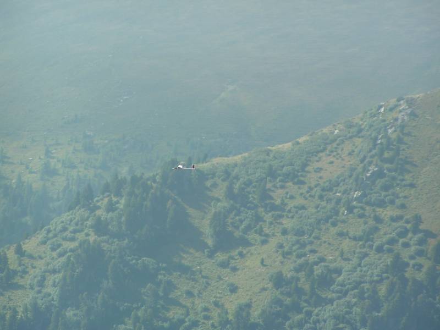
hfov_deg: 8.4
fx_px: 3000
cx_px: 220
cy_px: 165
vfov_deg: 6.3
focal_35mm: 236
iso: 50
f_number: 3.5
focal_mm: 36.1
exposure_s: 1/640
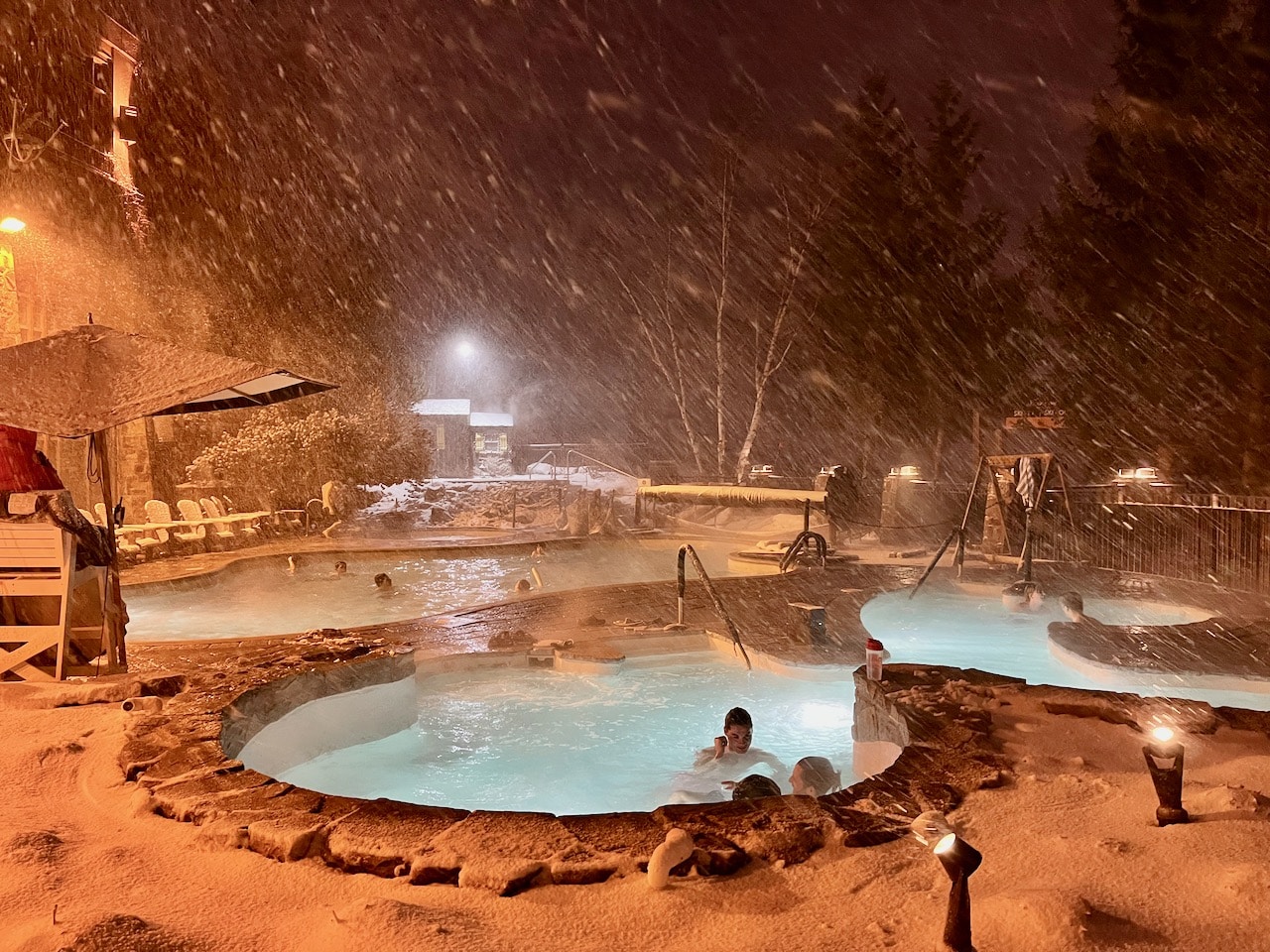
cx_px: 635
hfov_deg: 67.3
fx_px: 954
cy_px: 476
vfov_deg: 53.1
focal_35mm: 26
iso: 500
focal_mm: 5.1
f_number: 1.6
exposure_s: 1/40
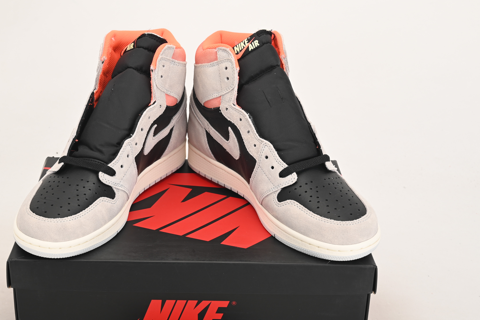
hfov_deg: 34.3
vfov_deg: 23.3
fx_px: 774
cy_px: 207
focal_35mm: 58
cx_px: 189
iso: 100
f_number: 11
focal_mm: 42
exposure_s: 1/200
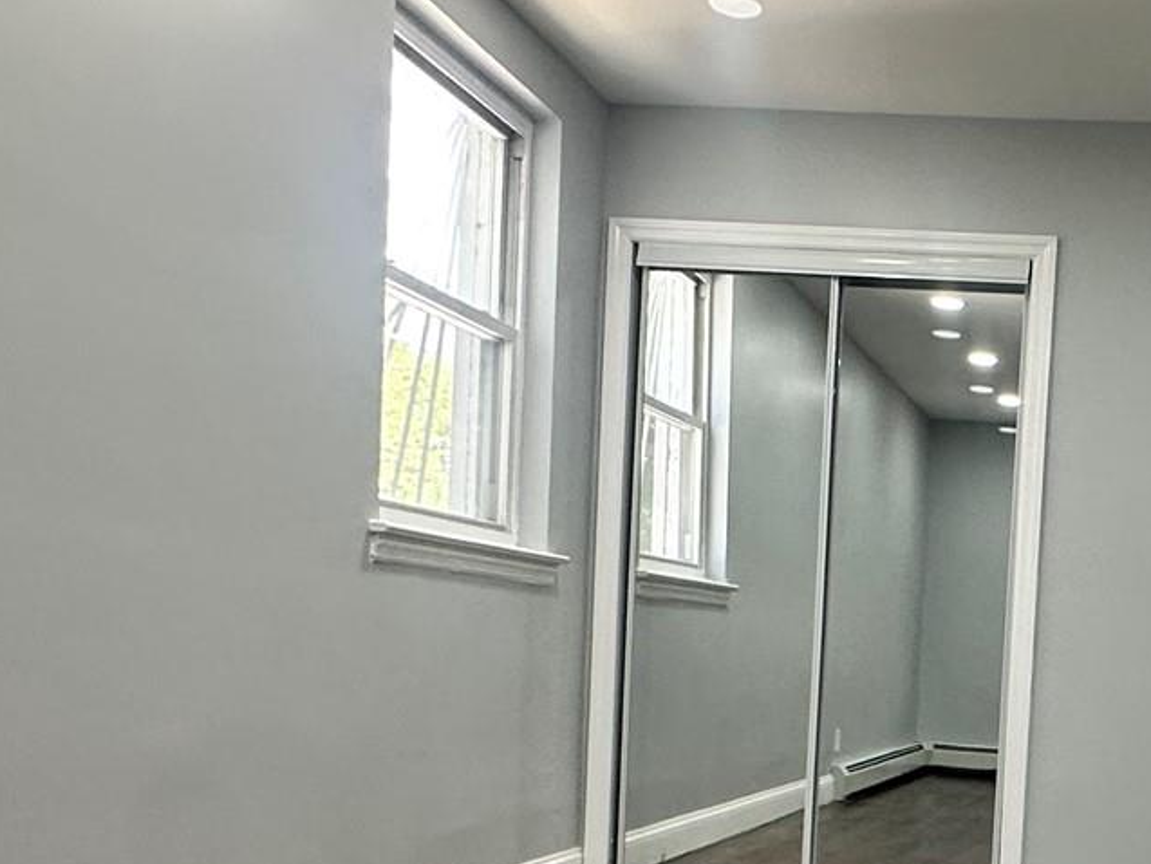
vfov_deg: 31.2
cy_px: 718
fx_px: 1497
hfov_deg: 38.8
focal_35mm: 45
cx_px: 1059
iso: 200
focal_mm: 2.22
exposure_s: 1/120
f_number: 2.2
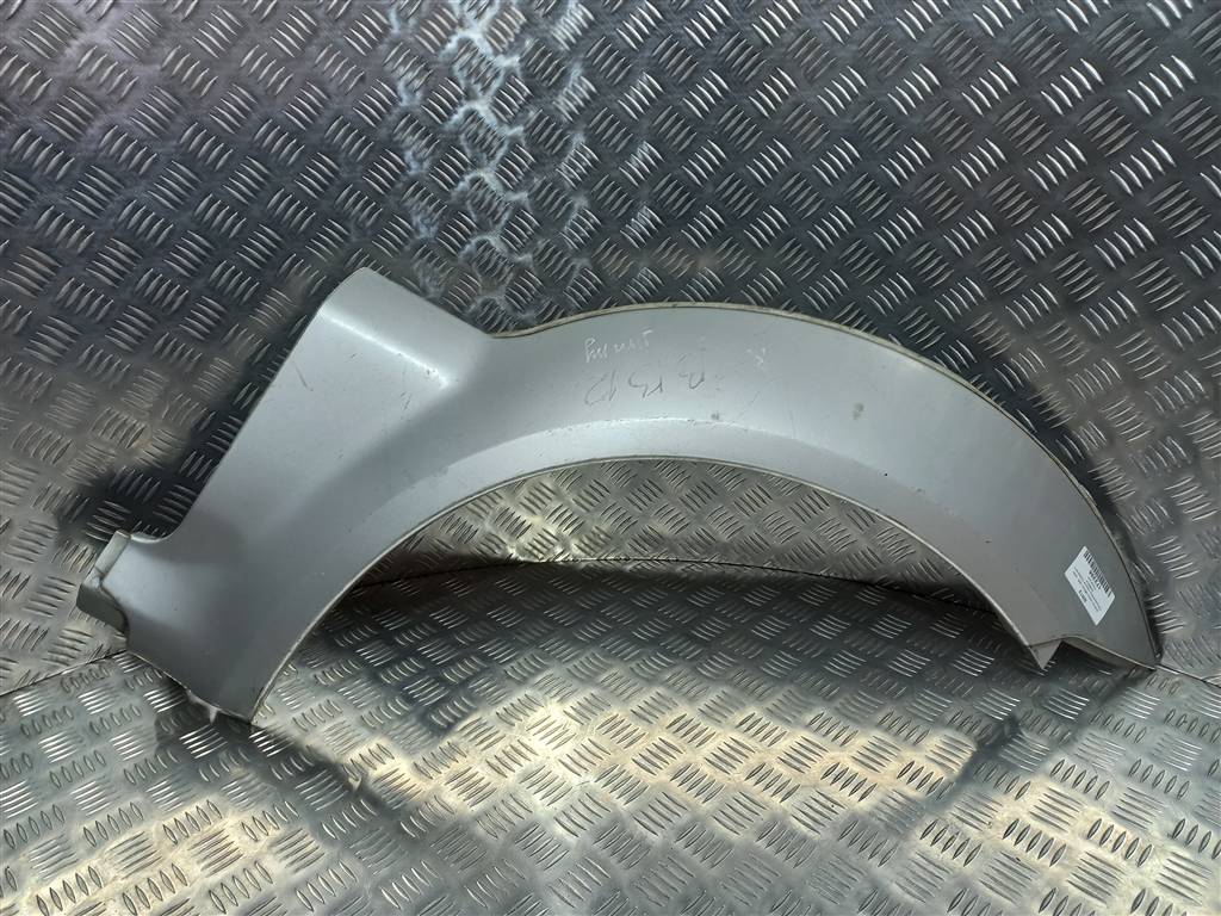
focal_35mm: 25
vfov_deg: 54.9
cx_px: 610
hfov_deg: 69.4
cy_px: 458
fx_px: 882
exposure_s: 1/50
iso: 50
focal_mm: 4.6
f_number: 1.8
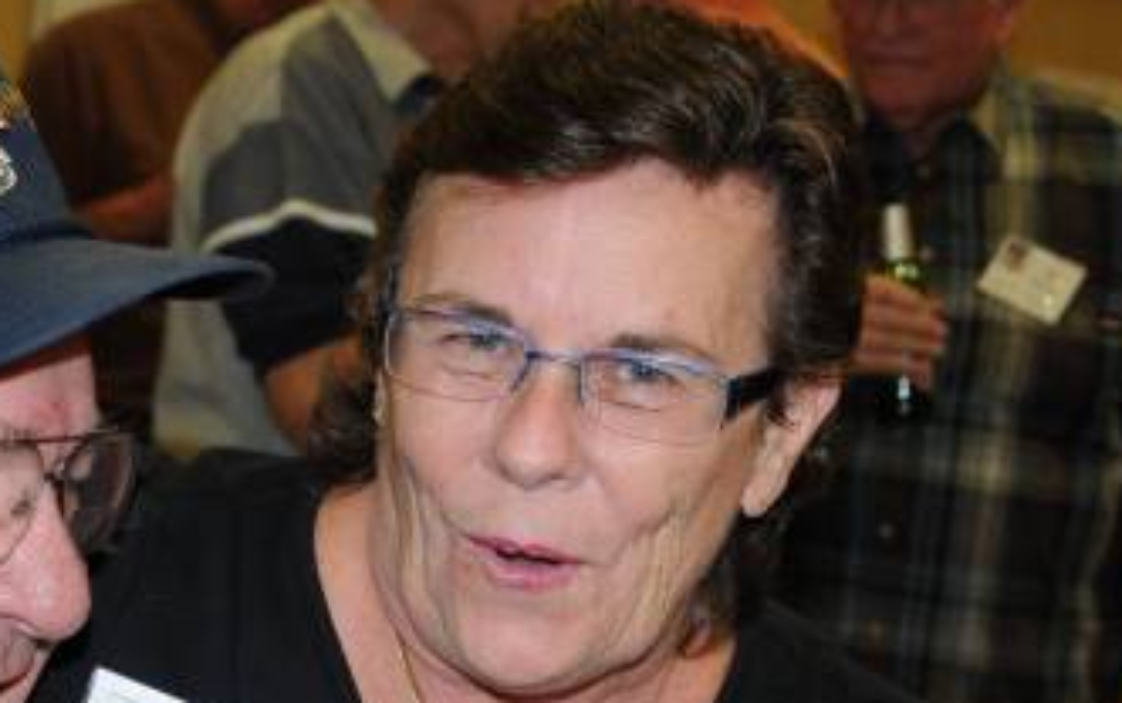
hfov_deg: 19.8
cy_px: 597
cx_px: 91
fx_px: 3152
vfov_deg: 12.7
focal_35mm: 103
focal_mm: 28
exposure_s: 1/60
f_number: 4
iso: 400
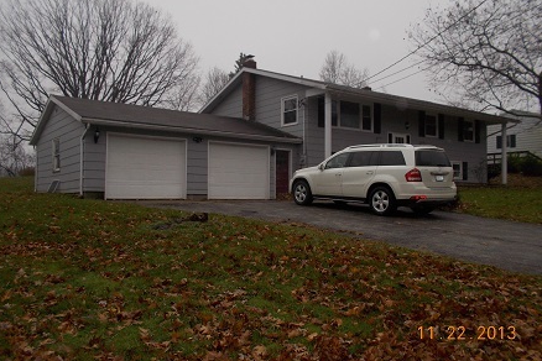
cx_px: 266
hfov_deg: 60.3
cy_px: 174
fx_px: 467
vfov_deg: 42.3
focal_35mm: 31
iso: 80
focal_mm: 4.1
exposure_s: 1/100
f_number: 3.3
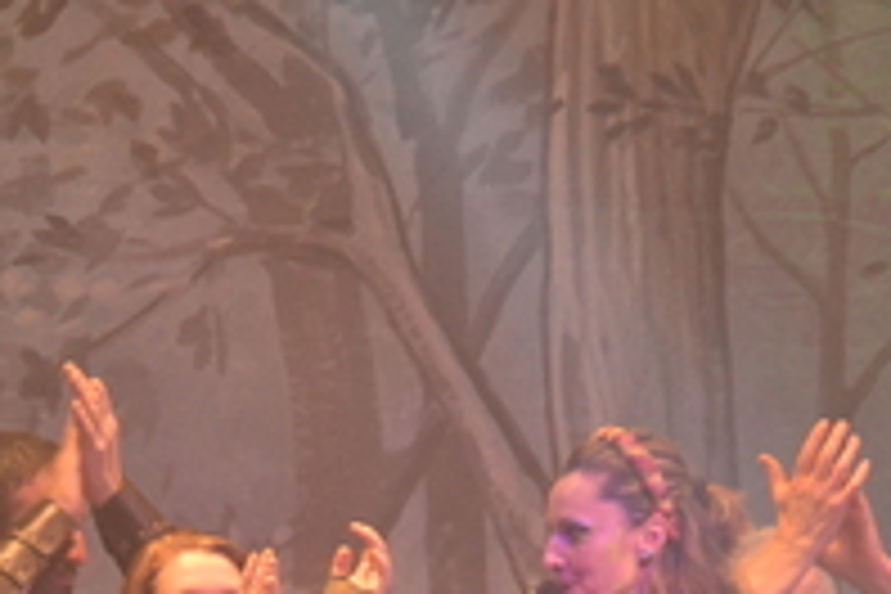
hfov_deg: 4.5
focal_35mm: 461
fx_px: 11399
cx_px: 752
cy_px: 695
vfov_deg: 3.0
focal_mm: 95
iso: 1600
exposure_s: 1/160
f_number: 5.6
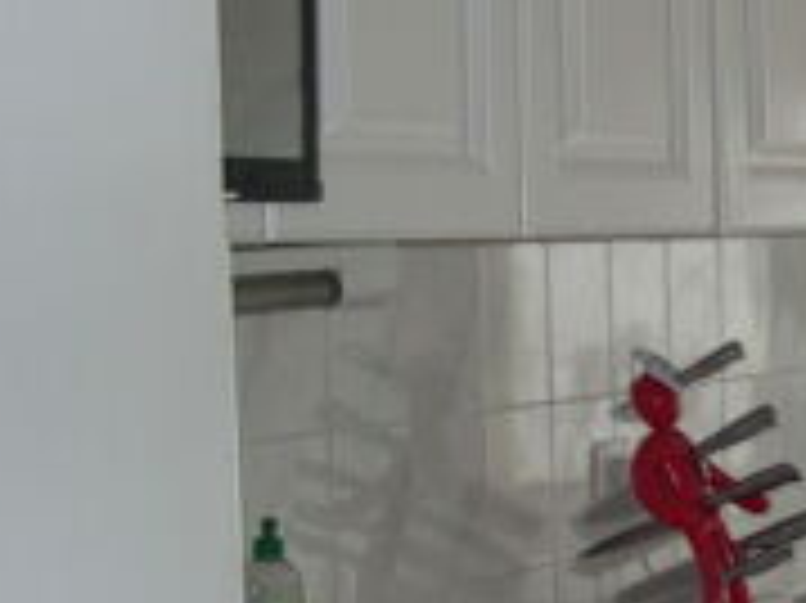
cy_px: 446
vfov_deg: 14.4
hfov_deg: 18.6
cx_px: 865
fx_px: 2373
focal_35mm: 102
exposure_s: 1/30
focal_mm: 8
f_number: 2.8
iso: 100
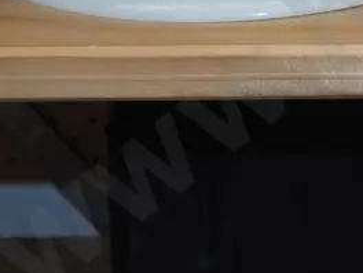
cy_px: -149
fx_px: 1625
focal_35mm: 155
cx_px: 572
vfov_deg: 9.3
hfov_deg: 12.1
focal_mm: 20
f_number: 5.6
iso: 1600
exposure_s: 1/160
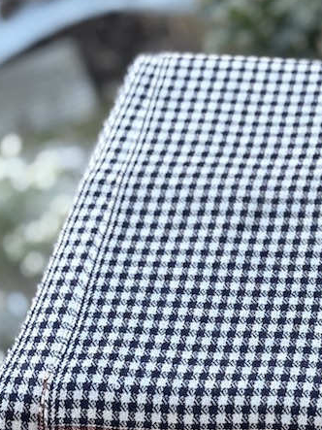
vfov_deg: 18.1
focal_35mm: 108
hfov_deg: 13.4
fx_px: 1340
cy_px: 314
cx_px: 350
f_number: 1.78
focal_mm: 6.76
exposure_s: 1/183
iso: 50
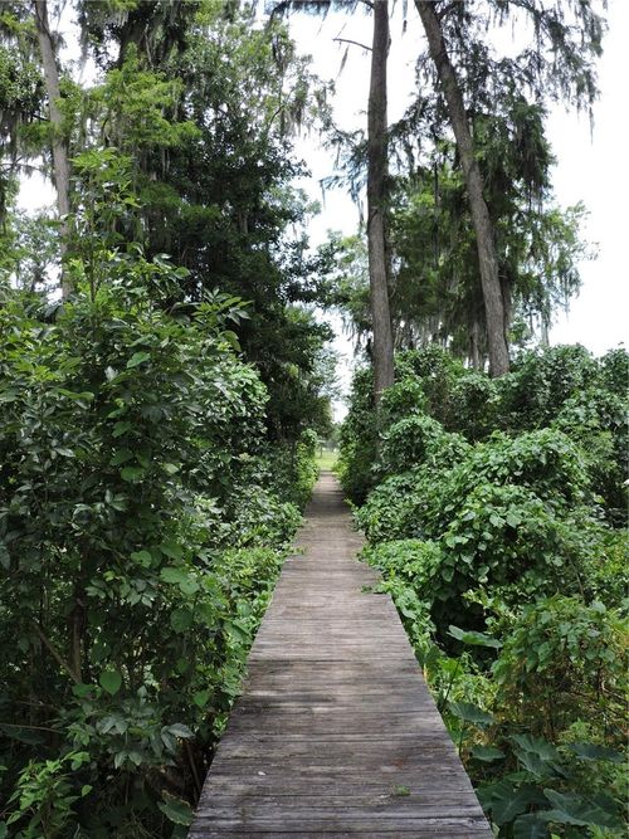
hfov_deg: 33.6
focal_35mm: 43
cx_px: 314
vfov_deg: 43.9
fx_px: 1042
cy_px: 420
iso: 100
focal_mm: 7.7
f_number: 3.4
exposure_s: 1/320
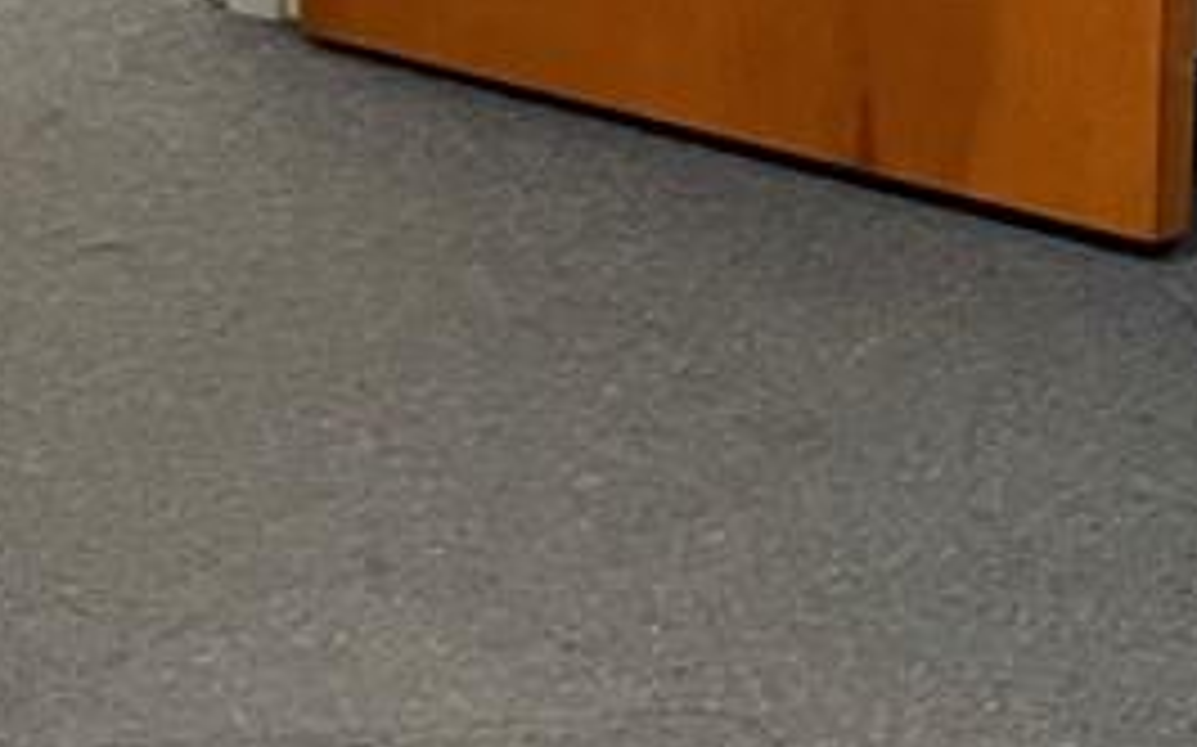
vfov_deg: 7.7
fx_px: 5413
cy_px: -562
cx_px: 1984
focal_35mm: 166
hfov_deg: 11.9
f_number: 1.6
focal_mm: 4.2
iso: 160
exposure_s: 1/60
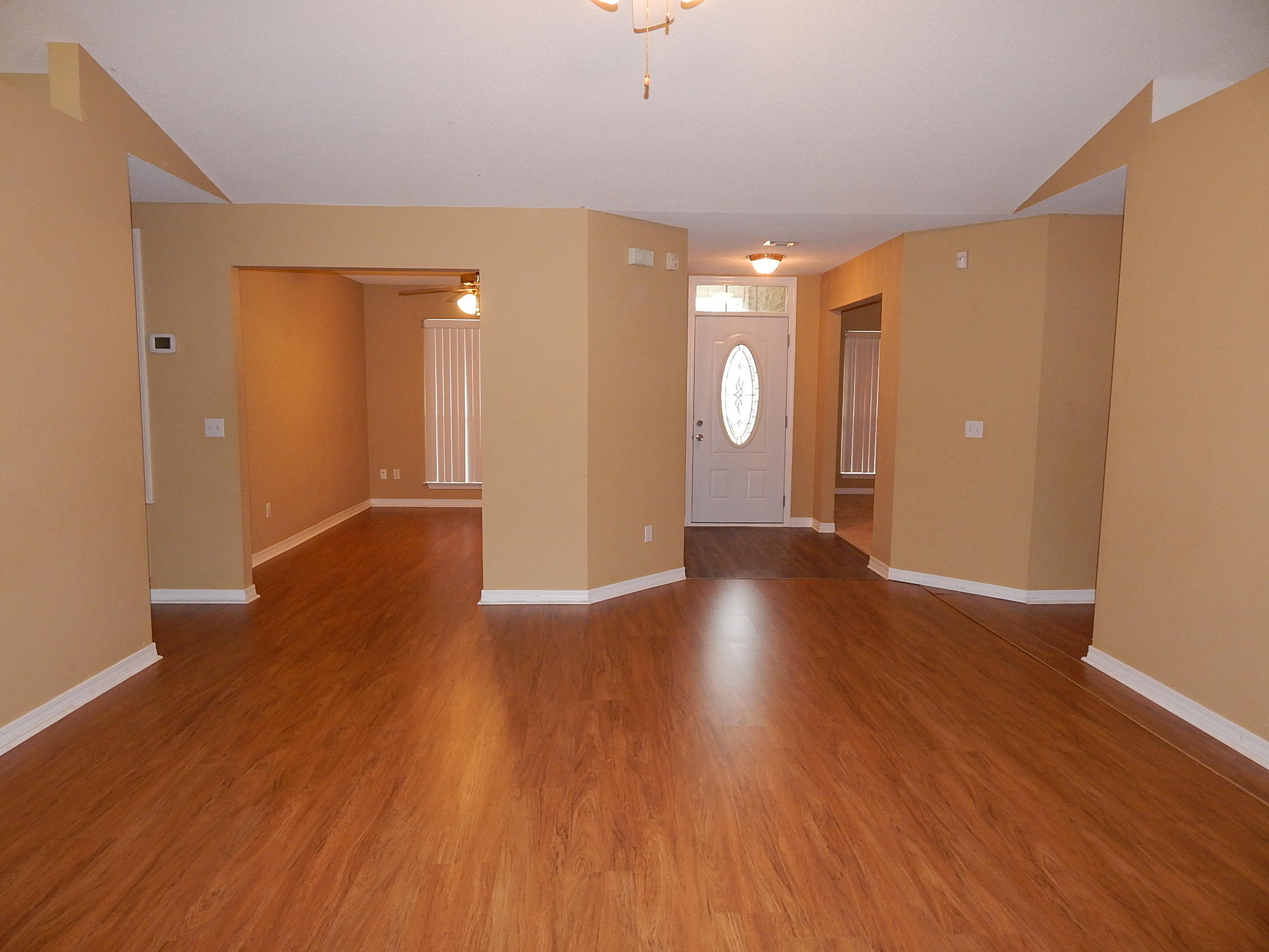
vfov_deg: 58.9
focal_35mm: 23
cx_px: 634
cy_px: 476
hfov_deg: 73.9
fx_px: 843
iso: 200
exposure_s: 1/30
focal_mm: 4
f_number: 3
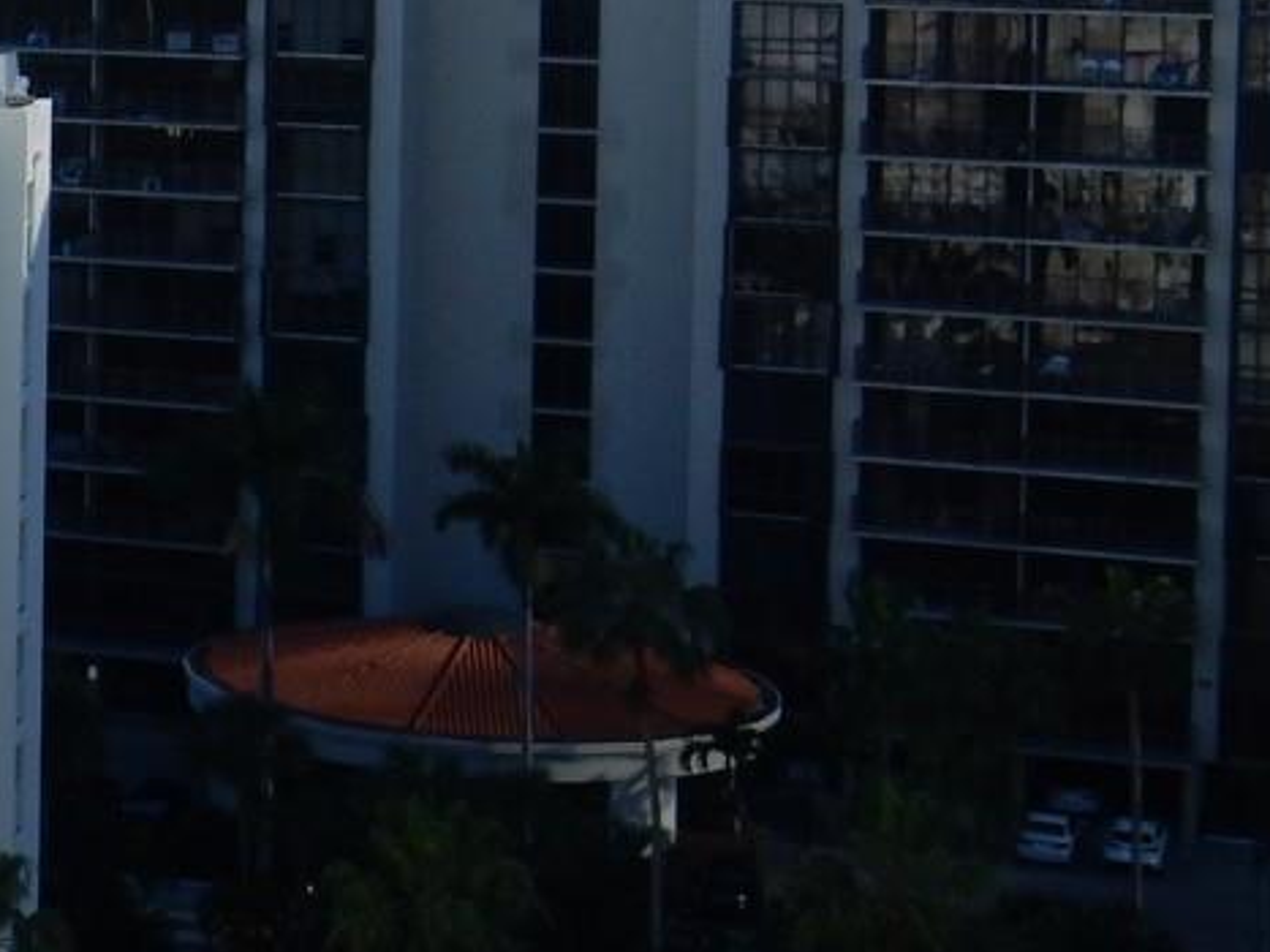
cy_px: -60
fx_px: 4071
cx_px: -506
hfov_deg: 16.5
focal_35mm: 111
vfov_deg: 13.1
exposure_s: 1/1250
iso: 125
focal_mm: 6.4
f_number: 4
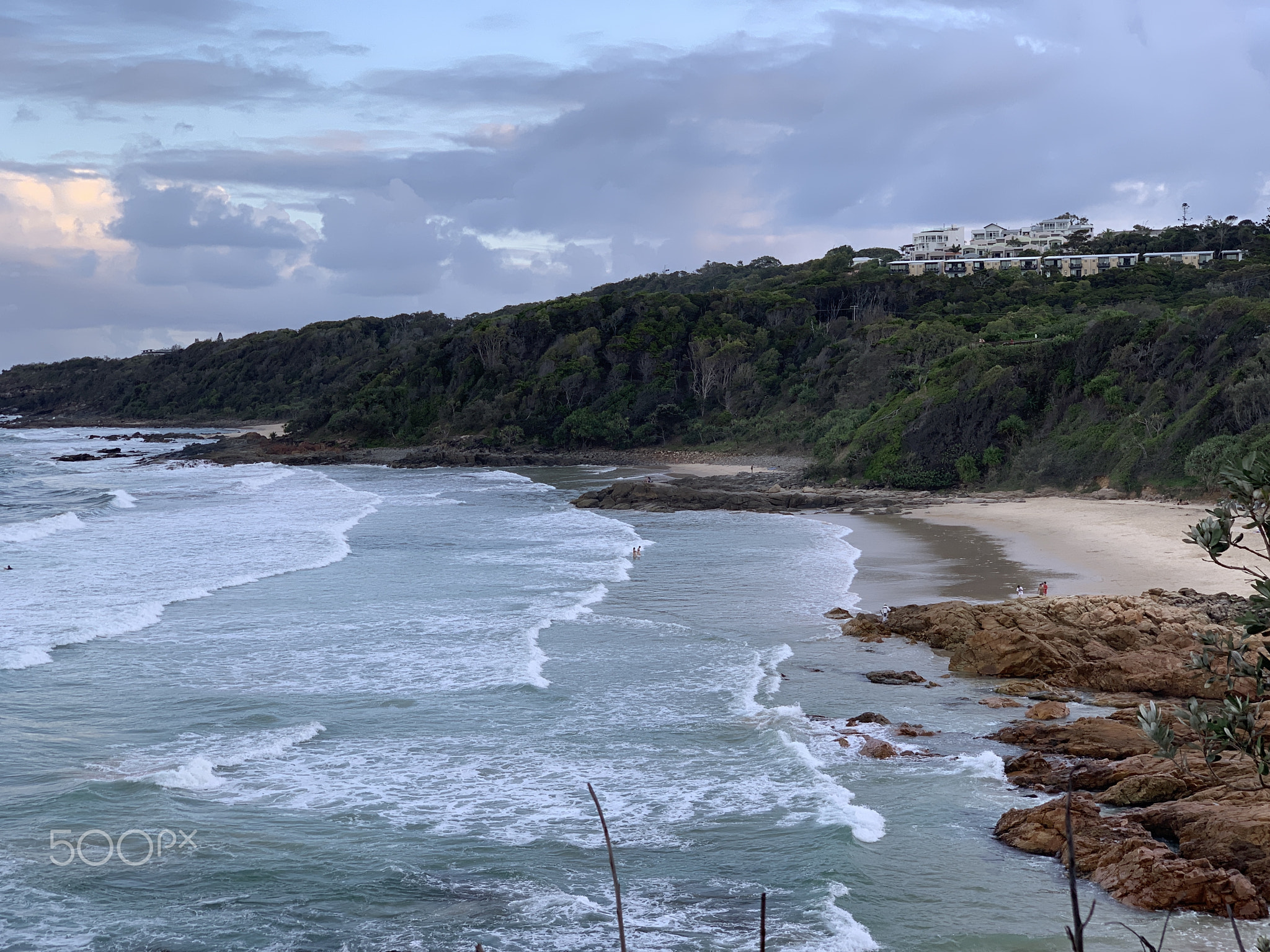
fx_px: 1908
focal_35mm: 52
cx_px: 635
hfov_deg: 36.8
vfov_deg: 28.0
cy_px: 476
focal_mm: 6
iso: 16
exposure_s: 1/121
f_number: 2.4
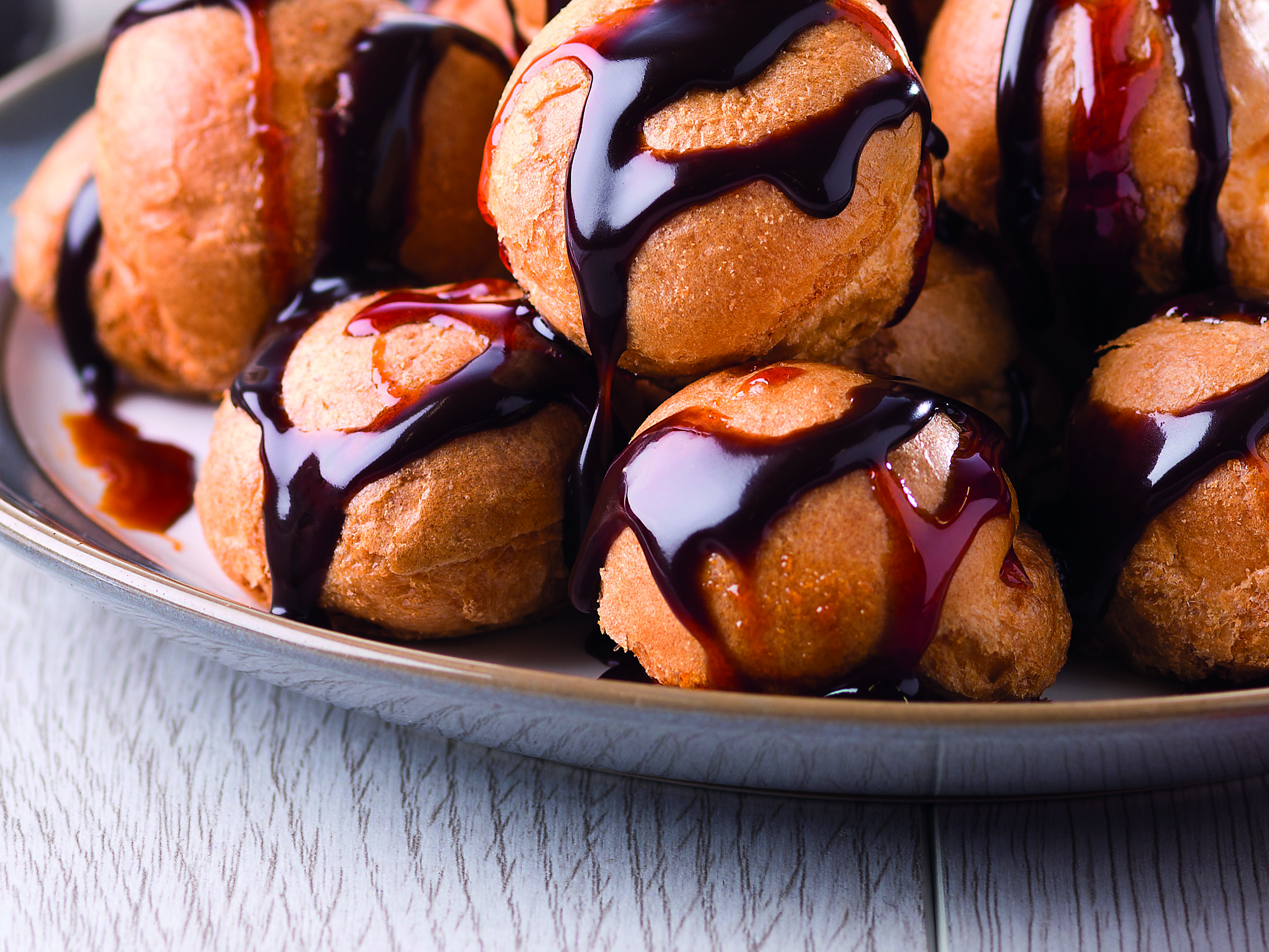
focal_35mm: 265
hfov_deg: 7.5
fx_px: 9715
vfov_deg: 5.6
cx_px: 792
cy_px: 151
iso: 100
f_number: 5.6
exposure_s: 1/125
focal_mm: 105
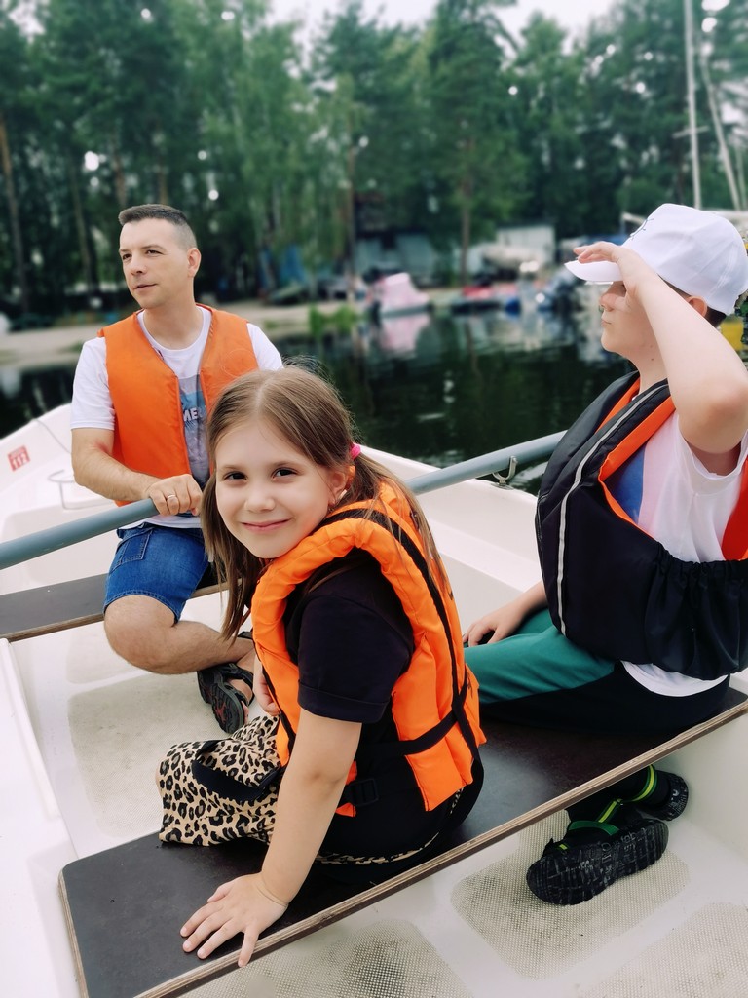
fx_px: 749
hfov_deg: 53.1
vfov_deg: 67.3
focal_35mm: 26
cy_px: 499
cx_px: 374
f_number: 1.4
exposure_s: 1/430
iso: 50
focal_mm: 4.66
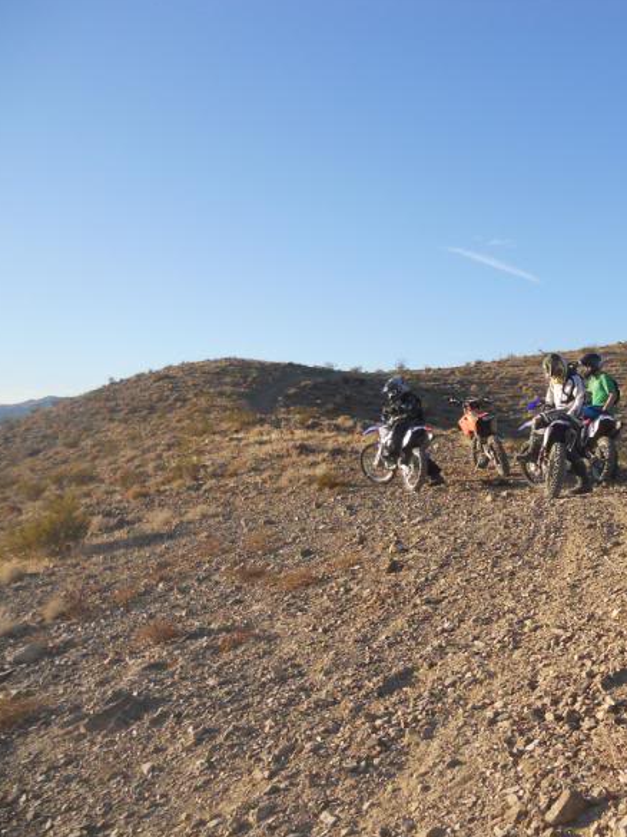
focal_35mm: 37
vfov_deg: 50.1
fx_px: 894
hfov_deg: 37.1
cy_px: 424
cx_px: 517
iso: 80
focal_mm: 4.9
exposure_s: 1/500
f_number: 3.2
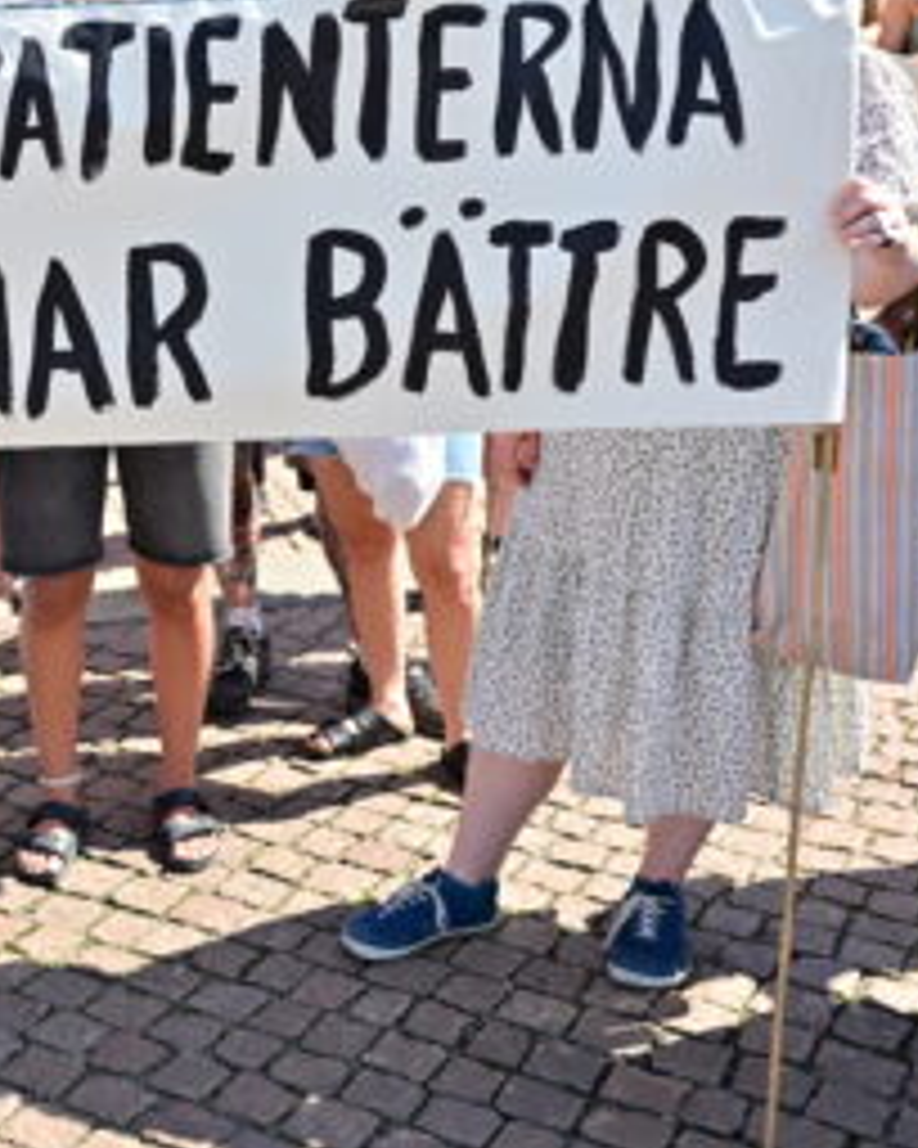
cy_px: 491
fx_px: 1970
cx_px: 126
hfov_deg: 25.6
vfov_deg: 32.4
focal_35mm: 58
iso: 250
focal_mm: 35
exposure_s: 1/1600
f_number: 3.5
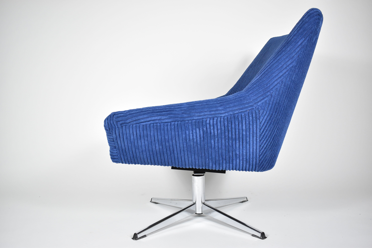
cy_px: 124
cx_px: 186
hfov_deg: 57.2
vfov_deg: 40.0
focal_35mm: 33
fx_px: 341
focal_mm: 22
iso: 1250
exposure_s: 1/125
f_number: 4
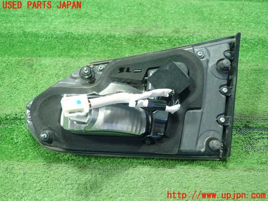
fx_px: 232
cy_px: 100
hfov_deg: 60.0
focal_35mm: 30
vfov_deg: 46.8
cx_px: 134
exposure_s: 1/125
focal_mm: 5.5
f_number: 2.3
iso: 640
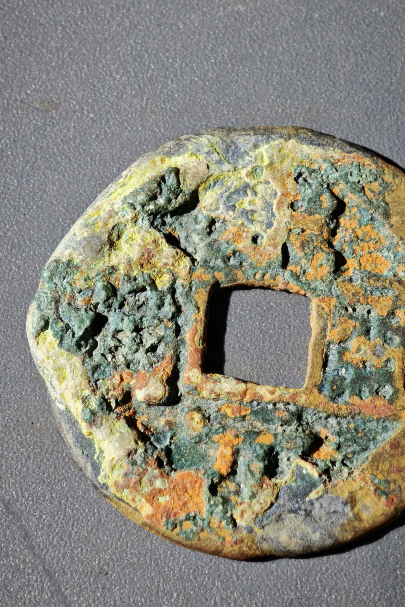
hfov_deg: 10.0
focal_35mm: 137
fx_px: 2312
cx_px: 235
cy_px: 333
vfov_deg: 15.0
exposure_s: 1/108
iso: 250
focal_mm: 9
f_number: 2
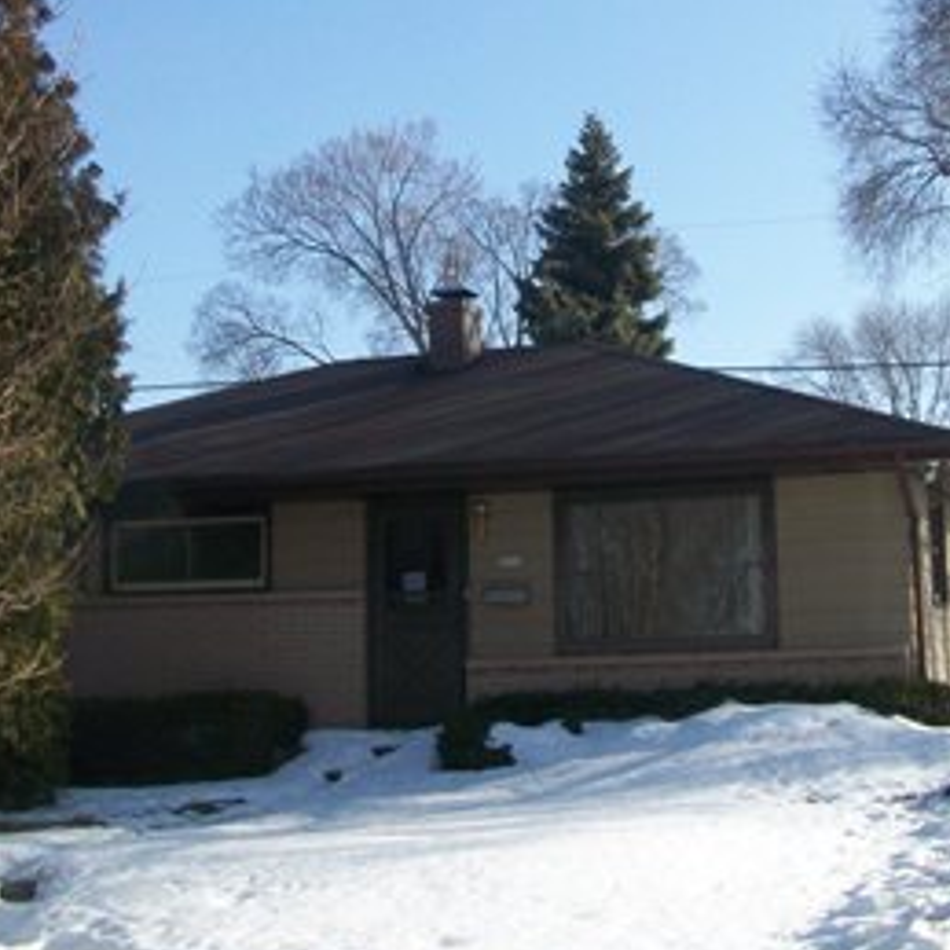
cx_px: 442
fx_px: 1987
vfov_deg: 26.7
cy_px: 295
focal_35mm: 64
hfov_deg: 26.9
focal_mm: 6
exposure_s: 1/320
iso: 64
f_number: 4.8
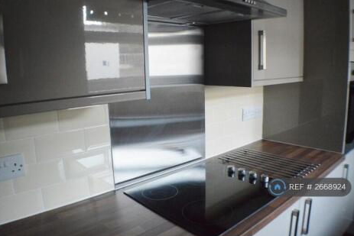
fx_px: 364
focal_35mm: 37
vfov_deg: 36.0
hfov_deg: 51.9
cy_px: 120
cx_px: 174
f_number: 4
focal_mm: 24
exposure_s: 1/60
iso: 2500
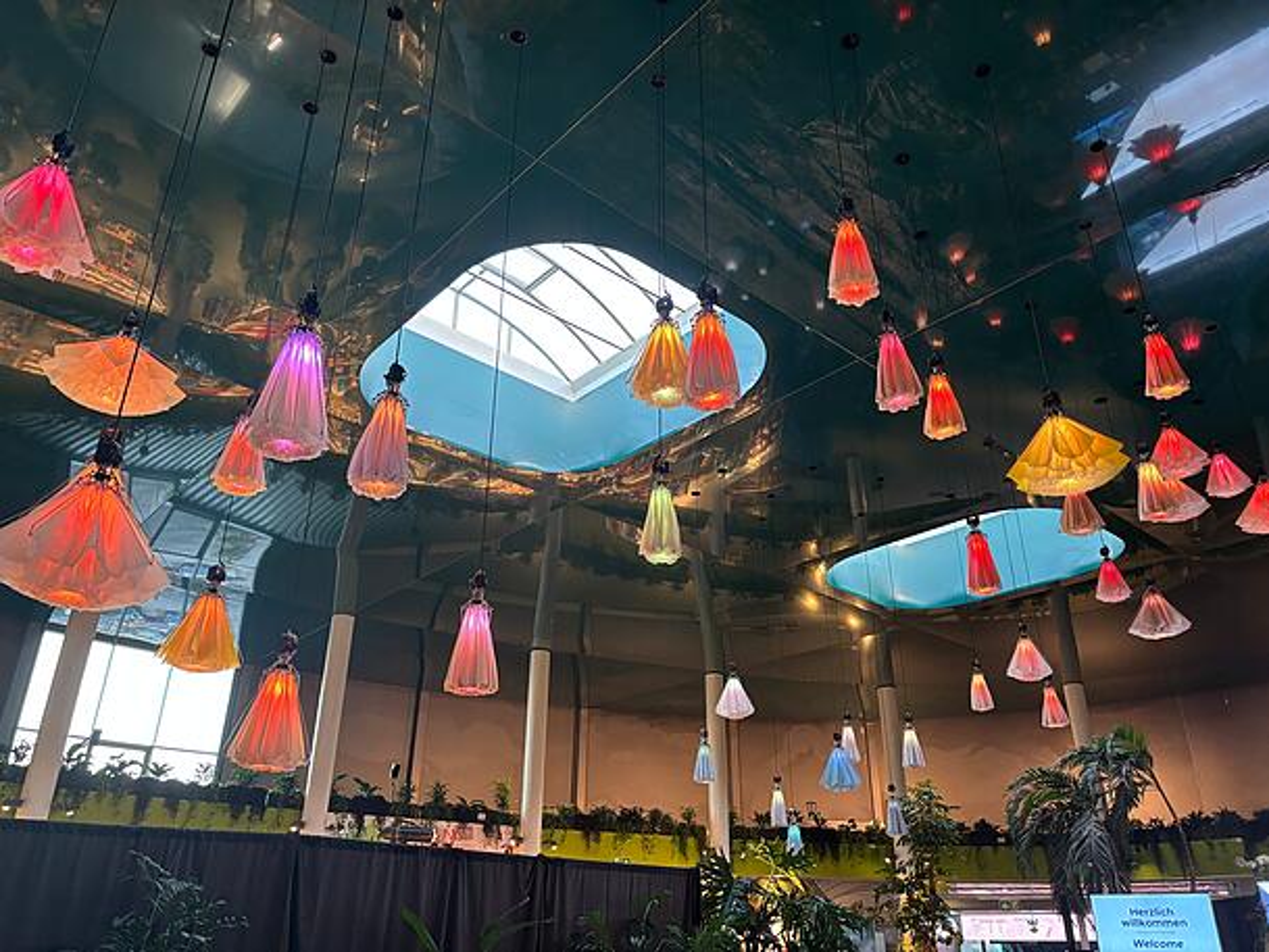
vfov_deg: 53.1
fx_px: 953
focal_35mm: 26
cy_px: 476
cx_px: 634
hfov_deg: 67.3
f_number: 1.6
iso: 320
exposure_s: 1/50
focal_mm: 5.96
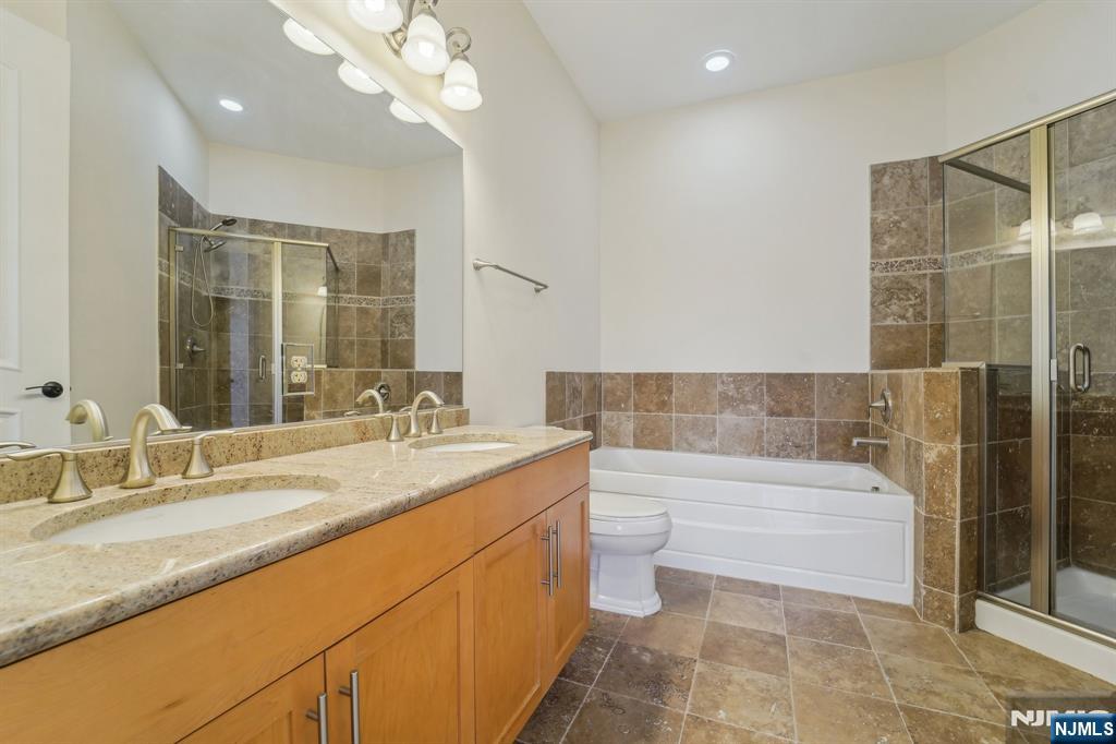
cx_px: 558
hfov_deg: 104.3
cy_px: 372
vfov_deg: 81.2
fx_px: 434
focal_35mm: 14
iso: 400
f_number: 8
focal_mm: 14
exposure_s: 1/13
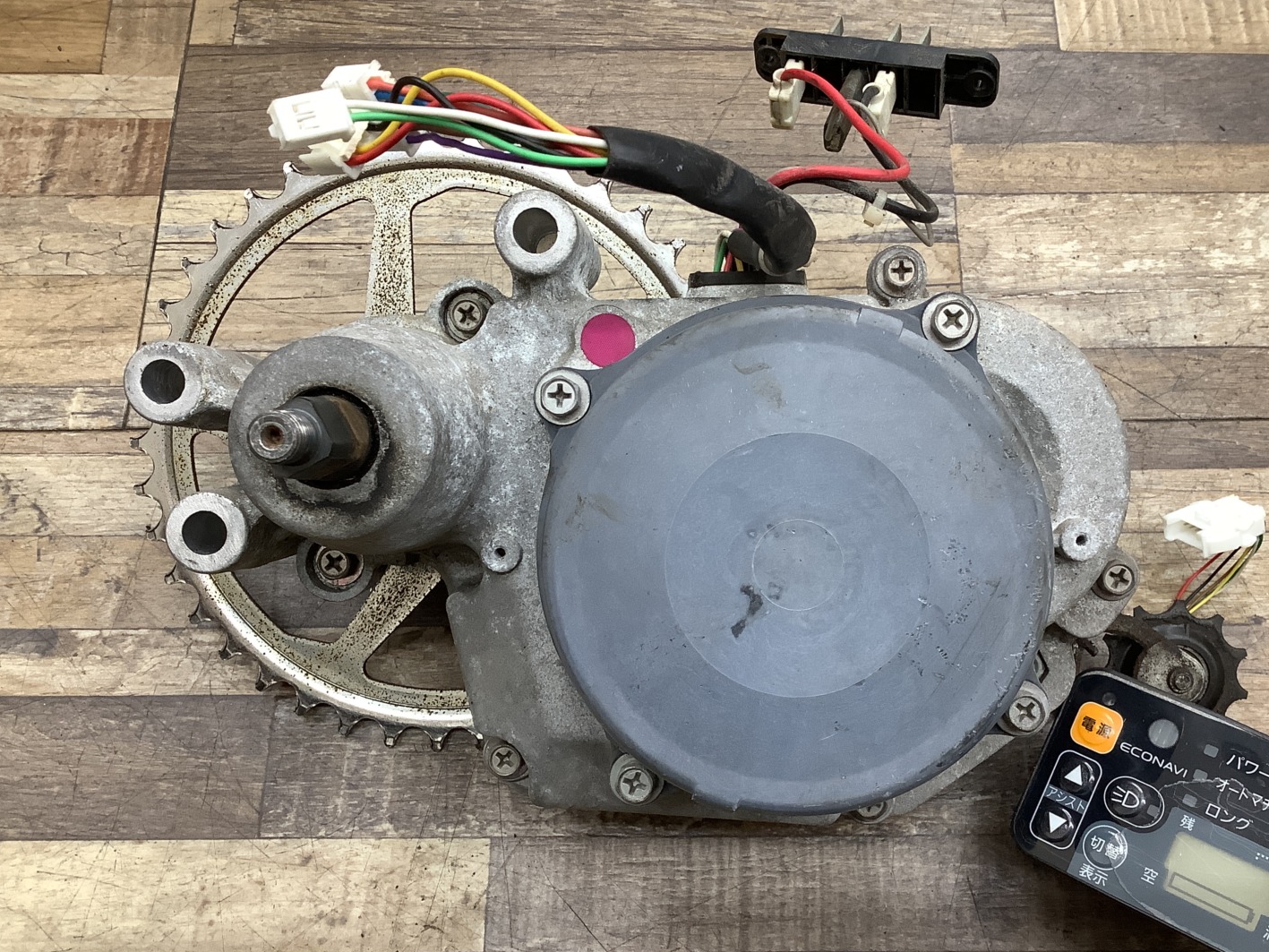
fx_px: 1320
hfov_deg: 51.2
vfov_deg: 39.6
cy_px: 525
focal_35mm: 36
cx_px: 724
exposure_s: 1/50
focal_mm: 3.3
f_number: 2.4
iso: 125
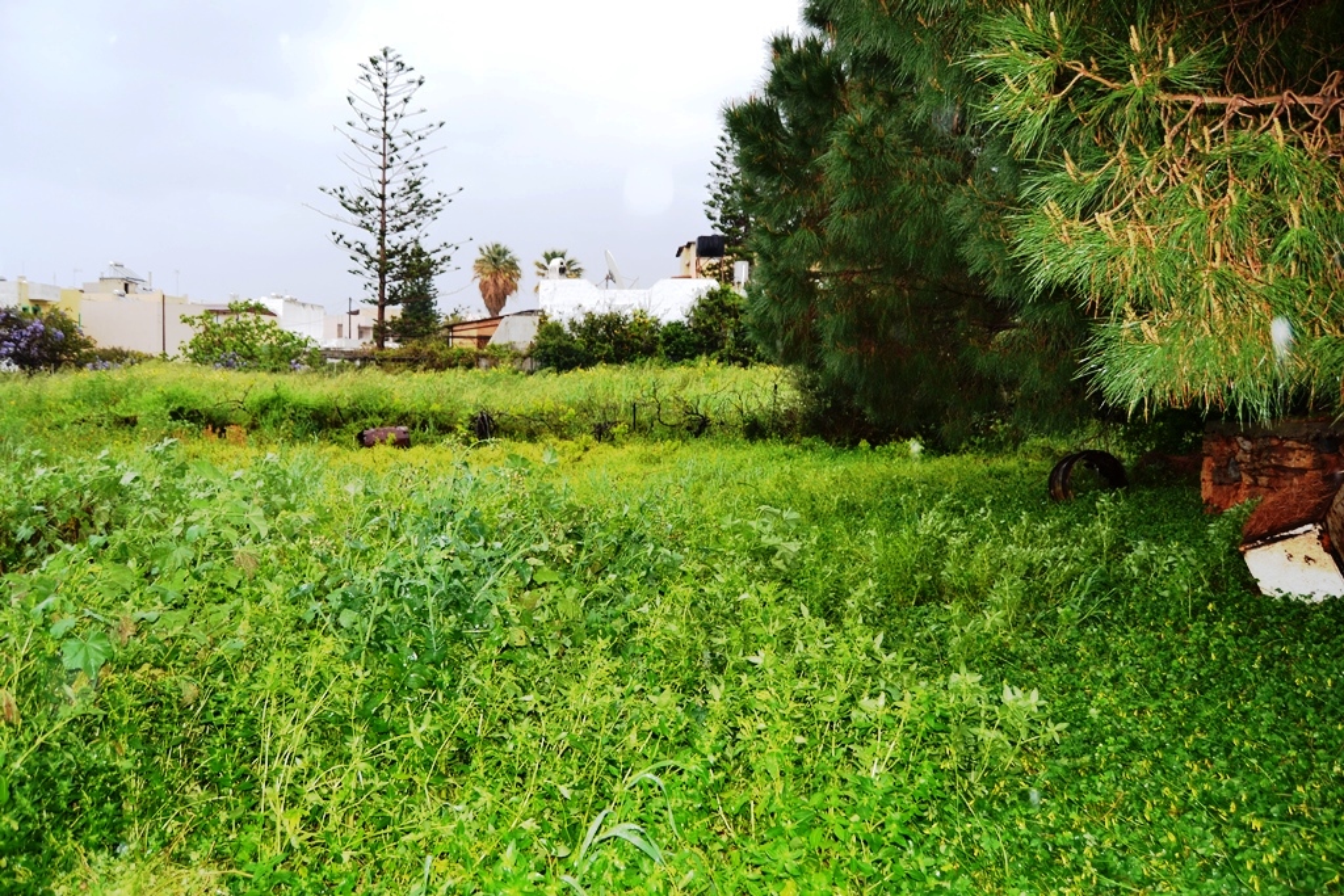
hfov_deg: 67.4
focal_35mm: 27
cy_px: 448
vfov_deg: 47.9
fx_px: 1008
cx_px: 672
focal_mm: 18
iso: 320
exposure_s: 1/125
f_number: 4
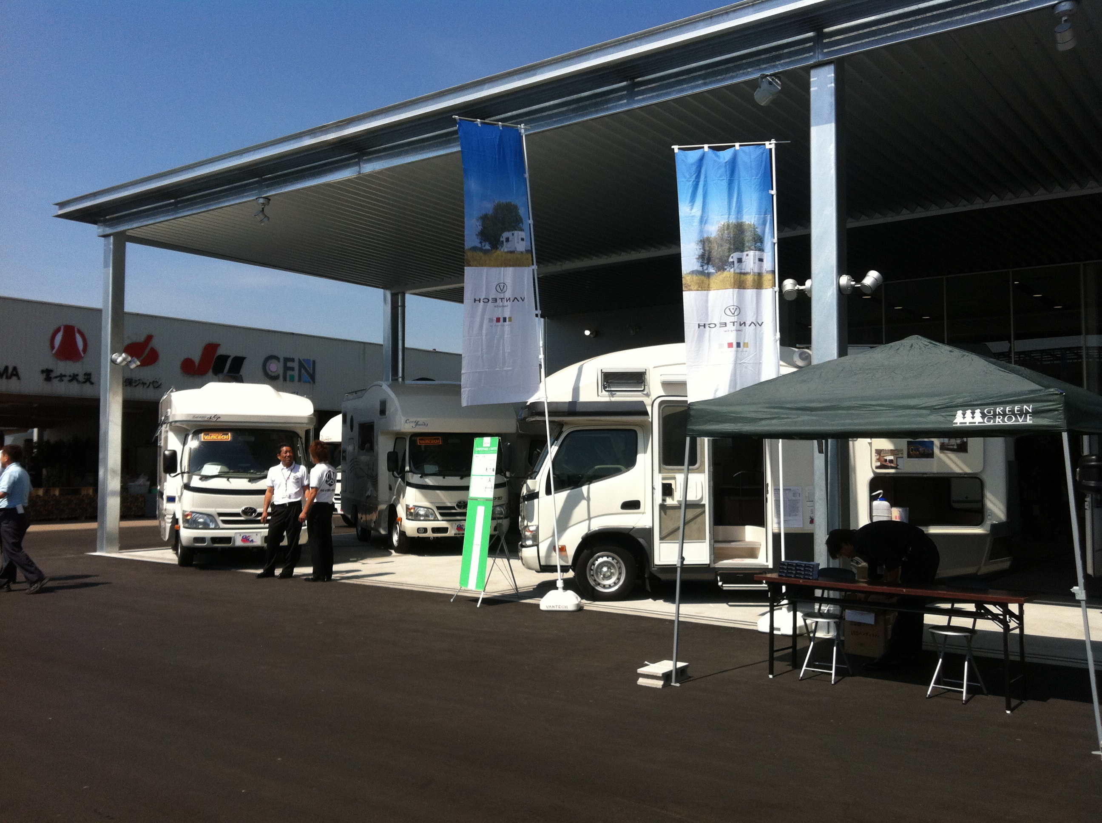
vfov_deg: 40.6
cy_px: 412
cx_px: 551
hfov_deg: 52.7
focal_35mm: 35
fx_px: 1113
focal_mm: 3.85
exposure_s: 1/1508
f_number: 2.8
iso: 80
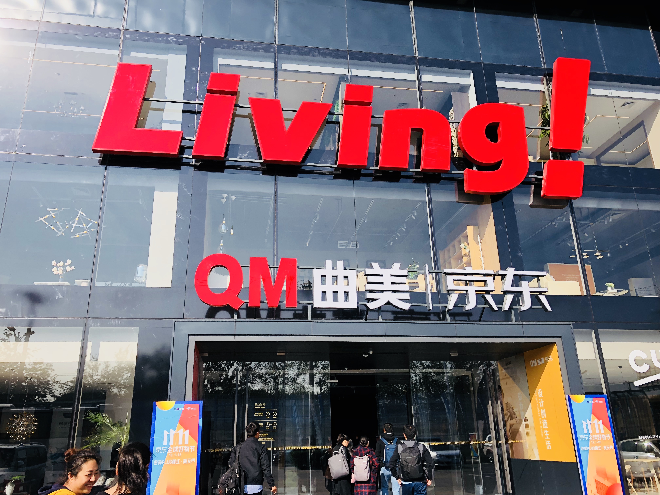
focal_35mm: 28
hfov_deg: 63.4
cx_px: 330
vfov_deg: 49.7
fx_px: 534
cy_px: 248
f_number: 1.8
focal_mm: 3.99
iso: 20
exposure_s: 1/1372
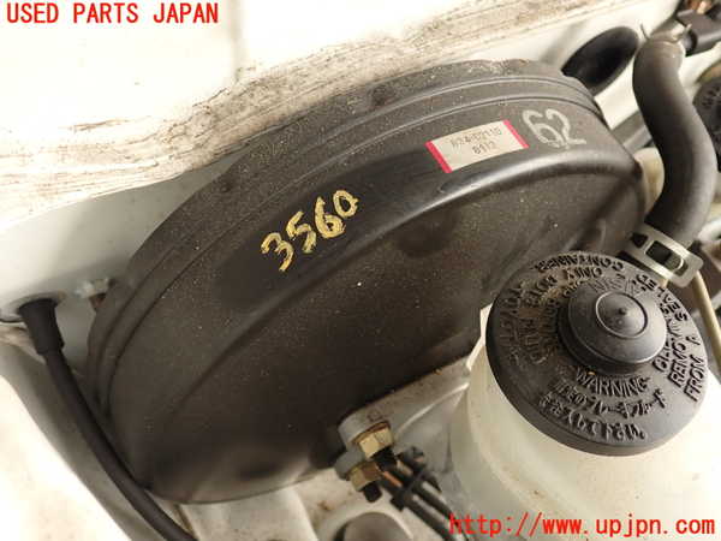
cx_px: 360
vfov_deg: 44.2
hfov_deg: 56.8
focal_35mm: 32
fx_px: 667
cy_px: 270
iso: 125
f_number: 2.4
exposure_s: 1/60
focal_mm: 5.79
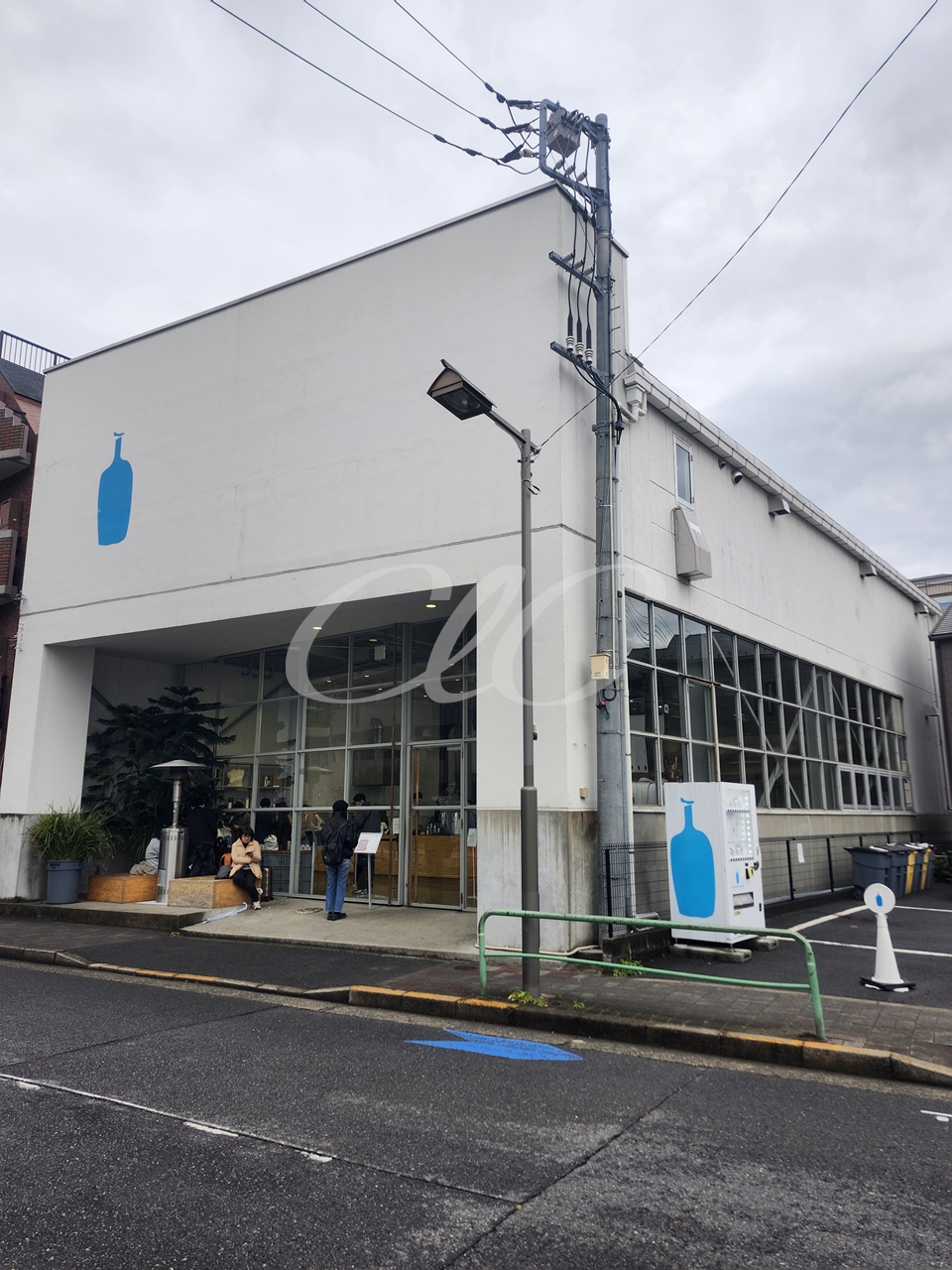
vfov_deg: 73.9
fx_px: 843
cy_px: 635
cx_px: 476
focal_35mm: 23
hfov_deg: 58.9
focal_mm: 5.54
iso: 25
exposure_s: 1/382
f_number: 1.8
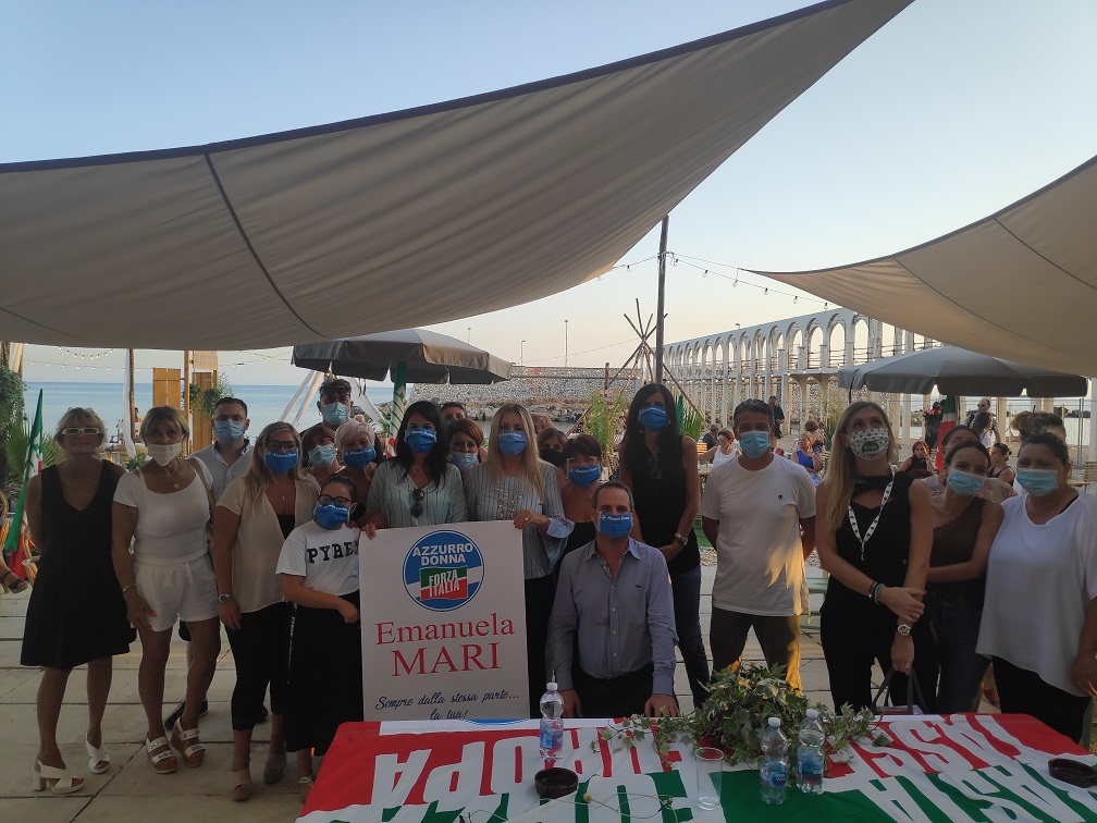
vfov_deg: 66.0
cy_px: 412
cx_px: 548
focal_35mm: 20
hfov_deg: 81.7
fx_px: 634
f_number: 1.9
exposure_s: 1/421
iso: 100
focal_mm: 3.94
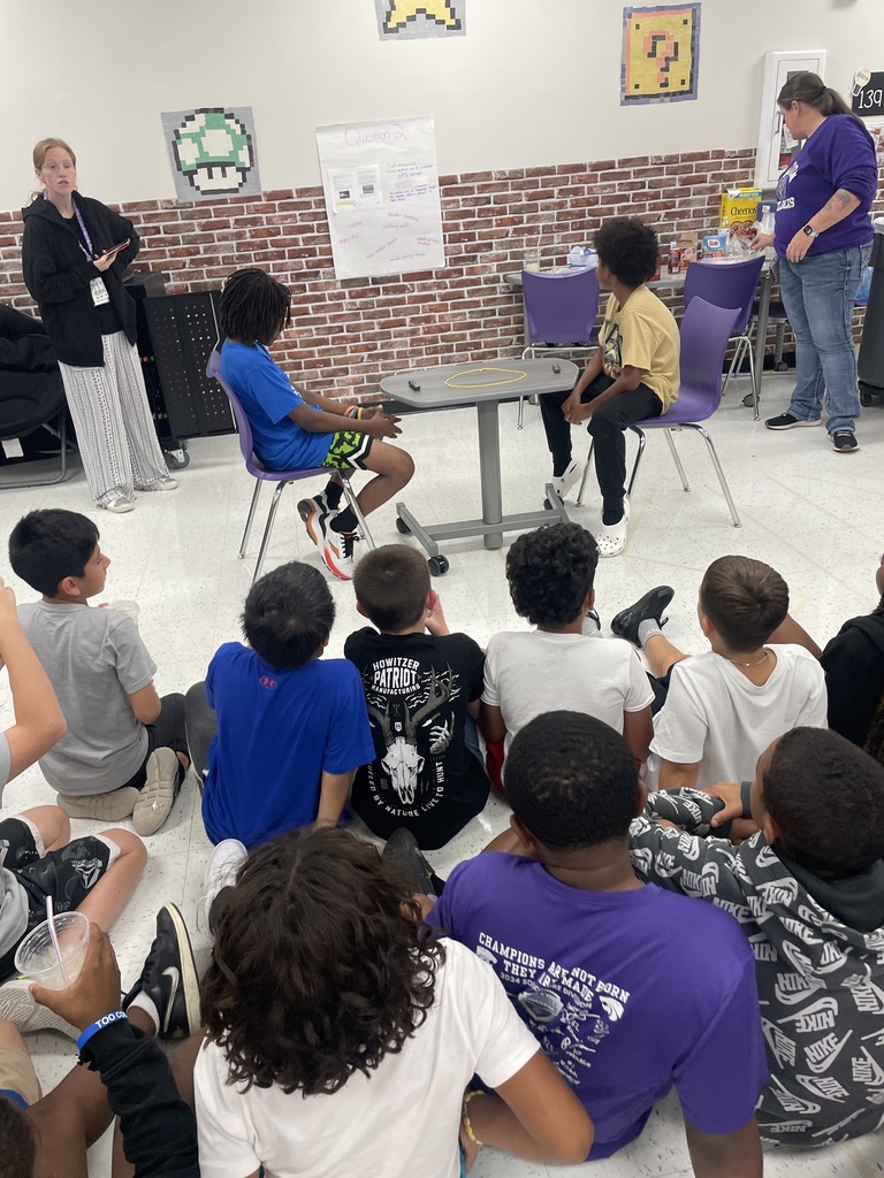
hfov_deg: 53.1
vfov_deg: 67.3
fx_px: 885
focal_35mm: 26
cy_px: 589
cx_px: 442
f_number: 1.6
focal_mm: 4.2
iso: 125
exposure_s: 1/120
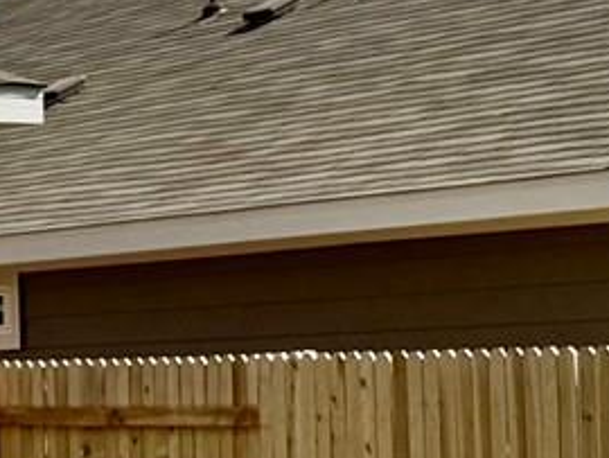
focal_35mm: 182
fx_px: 3205
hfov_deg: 8.8
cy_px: 241
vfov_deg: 8.2
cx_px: -1234
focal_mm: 6.76
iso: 80
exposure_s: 1/9009
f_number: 1.78
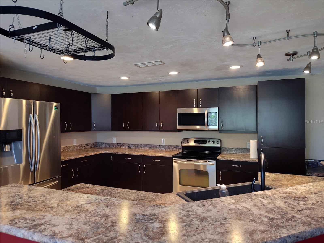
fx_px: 215
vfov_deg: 58.9
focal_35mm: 23
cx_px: 162
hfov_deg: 73.9
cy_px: 122
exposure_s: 1/60
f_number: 1.8
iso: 766
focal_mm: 5.56
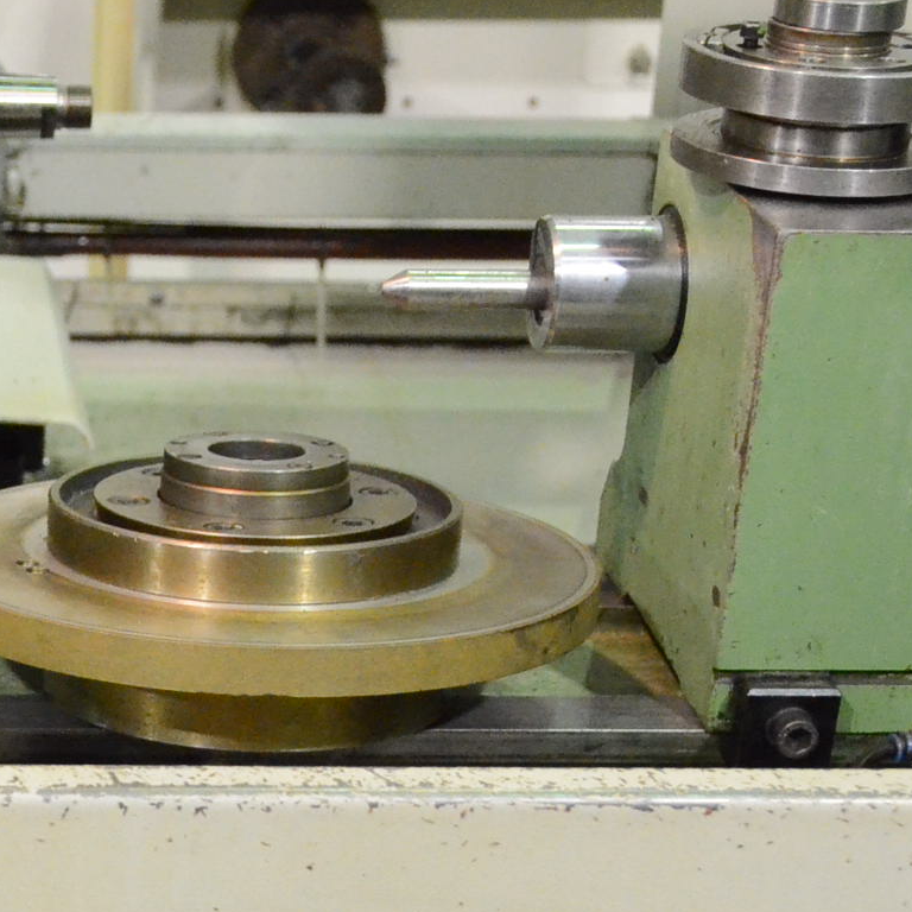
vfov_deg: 17.6
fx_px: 2921
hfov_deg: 17.1
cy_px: 718
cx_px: -101
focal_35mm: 98
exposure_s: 1/400
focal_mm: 24
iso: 6400
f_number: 3.8
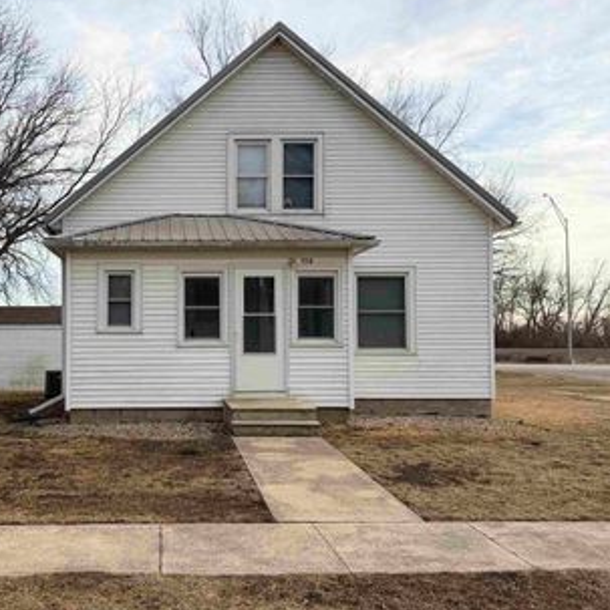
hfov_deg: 46.1
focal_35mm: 35
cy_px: 313
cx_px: 181
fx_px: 698
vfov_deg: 47.2
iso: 80
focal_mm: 6.76
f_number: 1.78
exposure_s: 1/1727
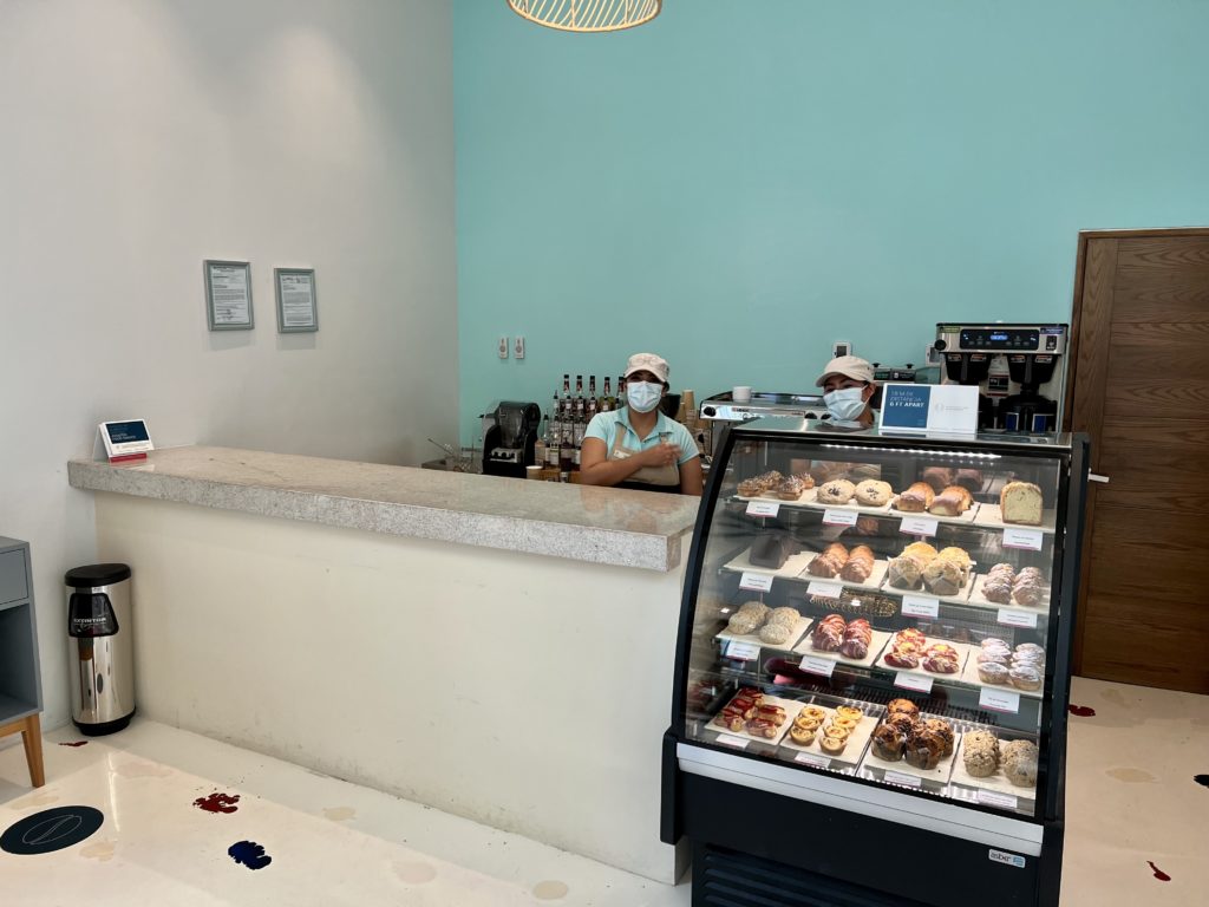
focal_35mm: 26
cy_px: 454
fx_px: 908
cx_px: 604
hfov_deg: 67.3
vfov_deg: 53.1
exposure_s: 1/120
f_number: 1.5
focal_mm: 5.7
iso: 125
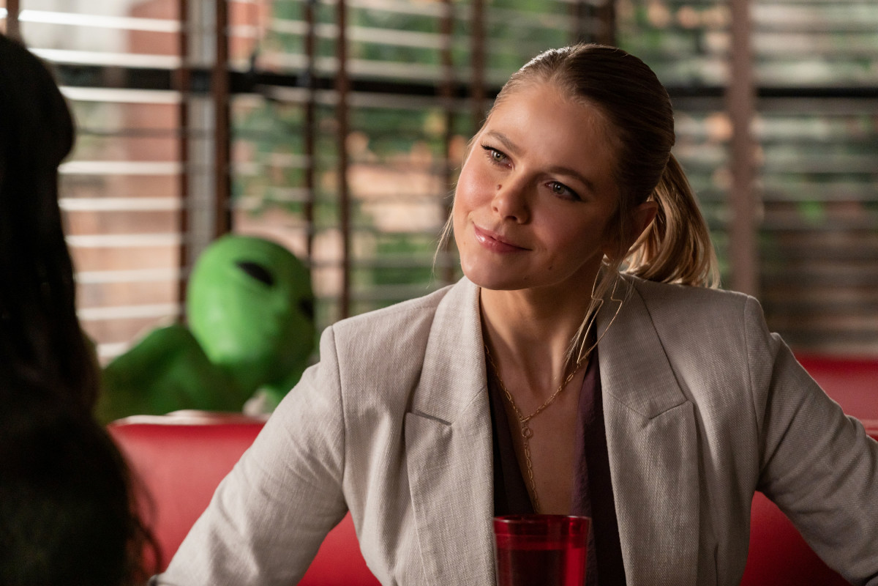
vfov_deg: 9.1
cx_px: 439
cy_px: 293
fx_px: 3658
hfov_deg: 13.7
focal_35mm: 150
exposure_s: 1/250
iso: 5000
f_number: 4
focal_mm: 150
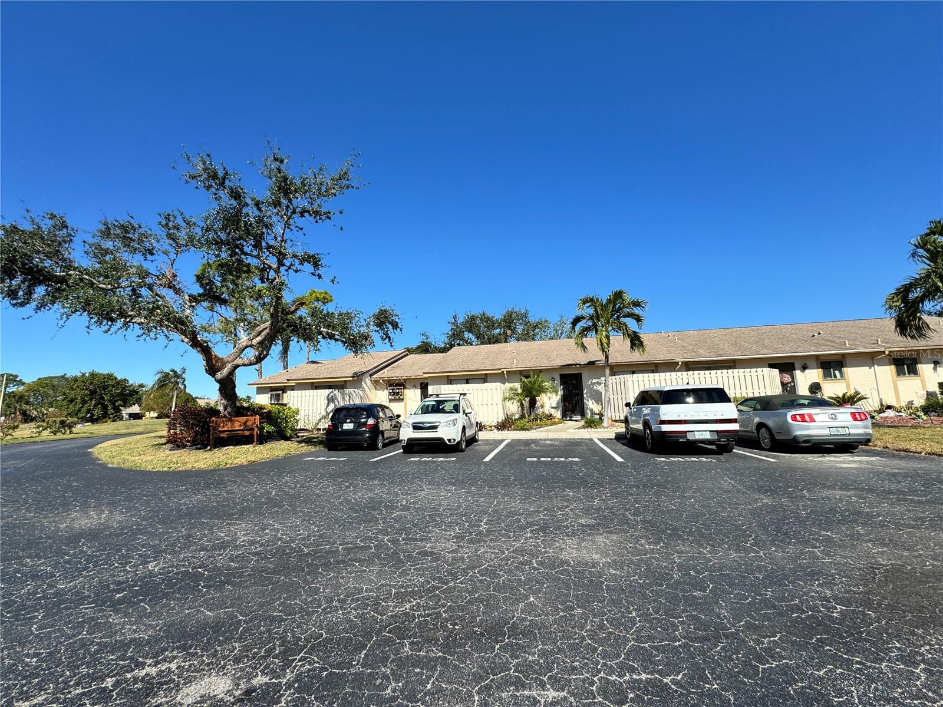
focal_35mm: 14
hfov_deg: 102.1
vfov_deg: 85.7
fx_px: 381
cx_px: 472
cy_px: 354
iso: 50
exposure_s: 1/1789
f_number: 2.2
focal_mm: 2.22
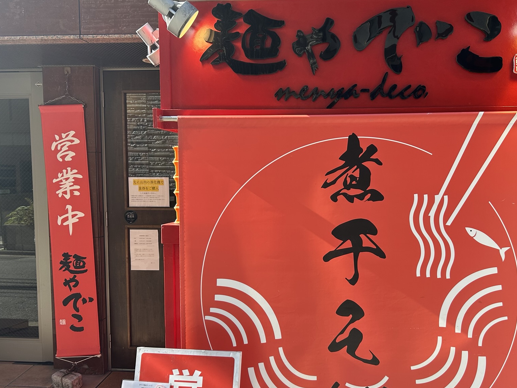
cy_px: 218
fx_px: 508
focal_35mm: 34
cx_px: 319
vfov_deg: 41.7
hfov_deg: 53.4
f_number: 1.5
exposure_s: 1/422
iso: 50
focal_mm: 5.7
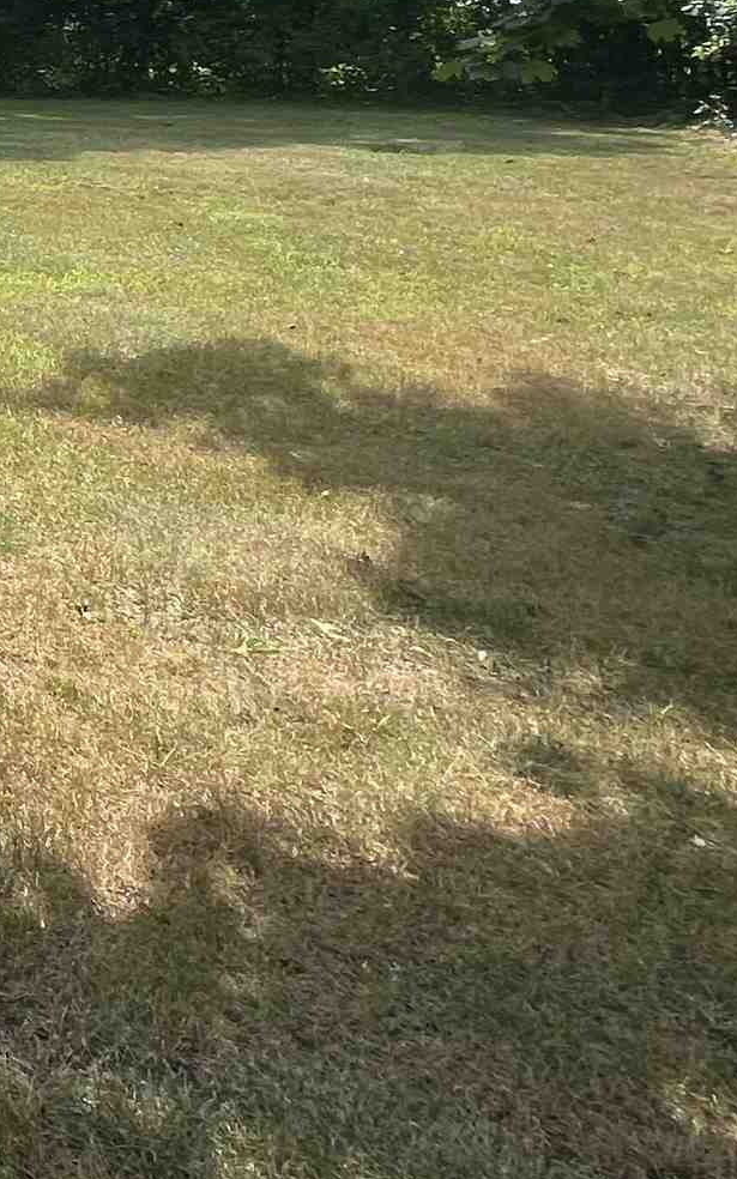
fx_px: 1382
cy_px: 5
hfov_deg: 17.4
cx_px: -848
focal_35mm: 43
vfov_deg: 40.6
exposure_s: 1/485
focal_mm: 1.57
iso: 32
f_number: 1.8
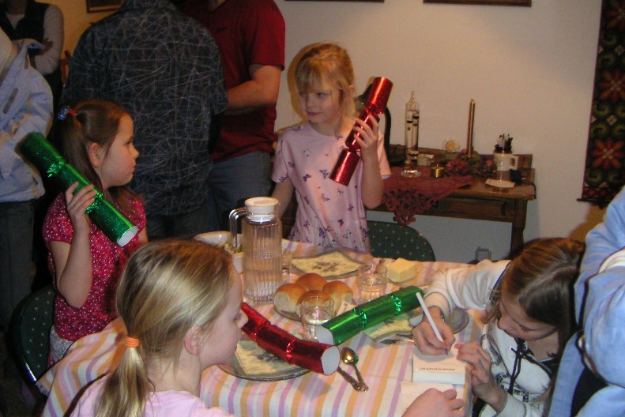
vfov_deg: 32.6
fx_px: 712
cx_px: 311
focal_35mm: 41
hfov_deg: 47.4
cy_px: 236
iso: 200
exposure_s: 1/45
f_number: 2.9
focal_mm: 5.1
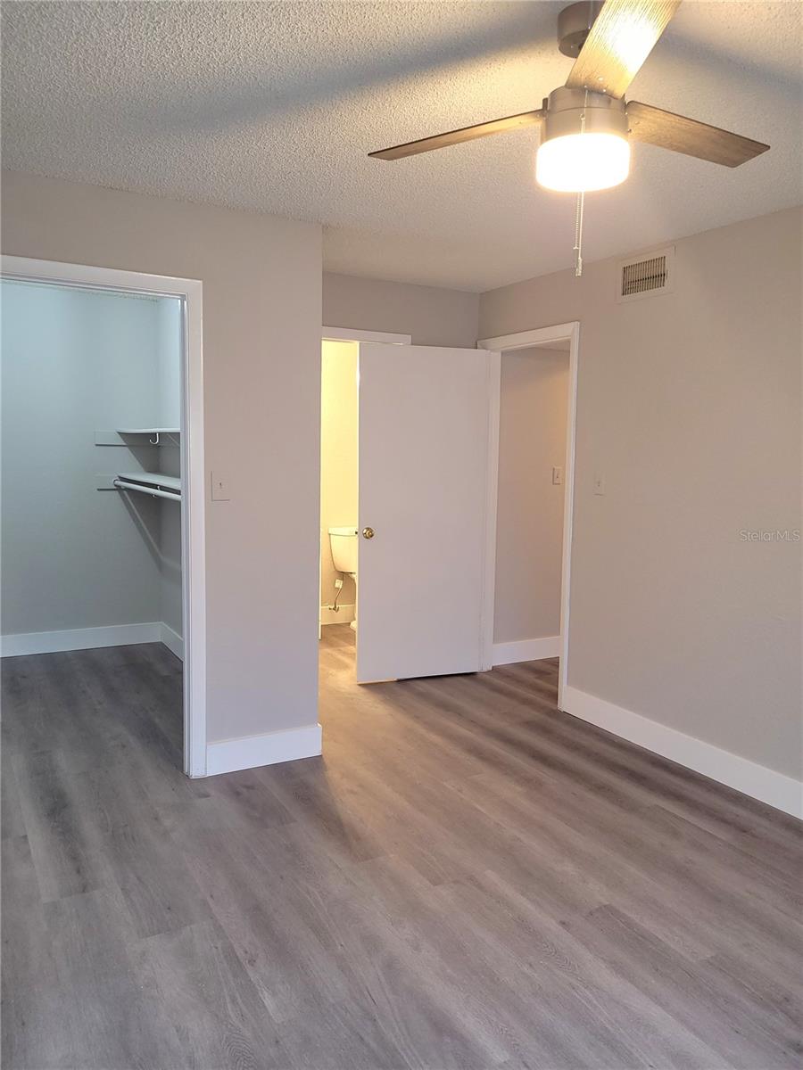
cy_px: 535
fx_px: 804
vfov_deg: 67.3
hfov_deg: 53.1
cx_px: 402
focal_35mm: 26
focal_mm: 5.4
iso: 100
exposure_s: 1/24
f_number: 1.8
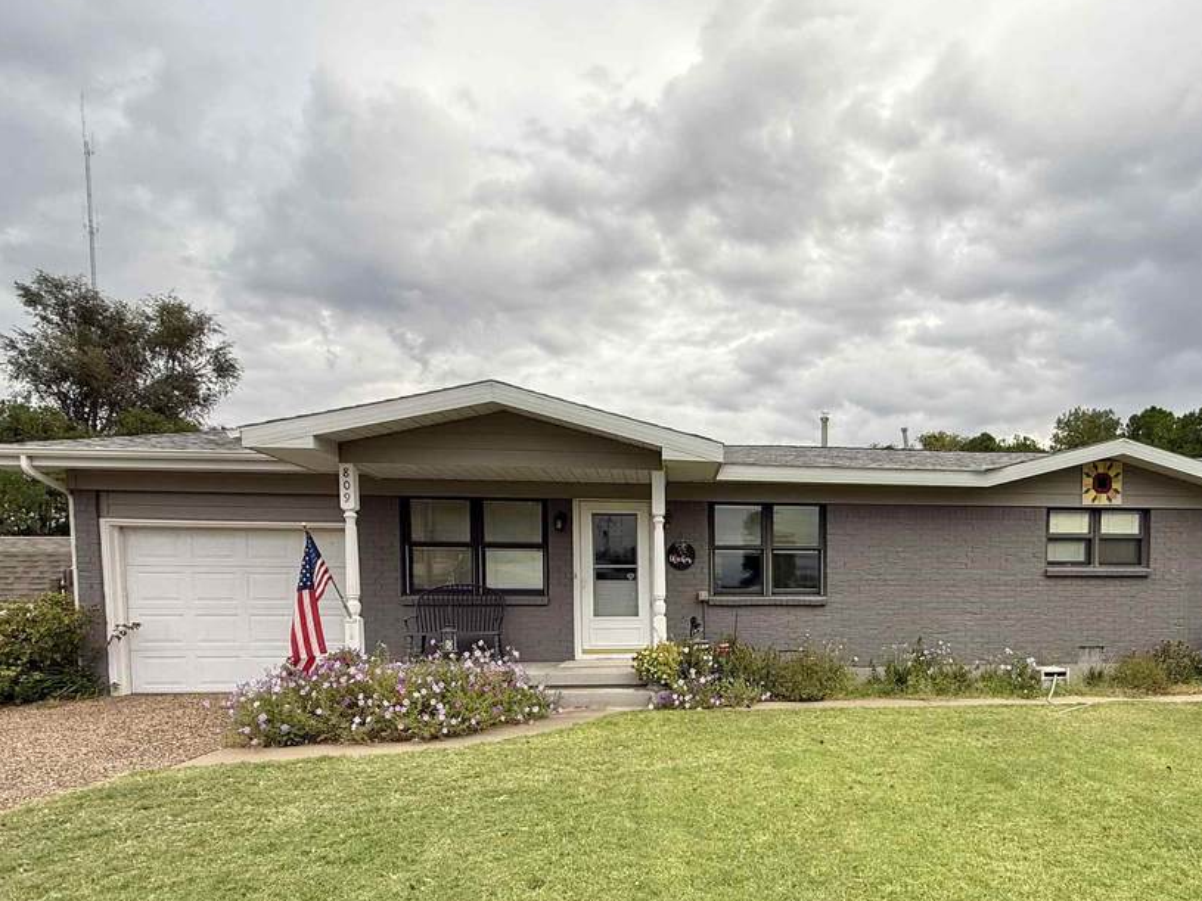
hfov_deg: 74.6
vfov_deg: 58.8
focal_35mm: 22
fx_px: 764
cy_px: 640
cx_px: 776
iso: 50
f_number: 2.2
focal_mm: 2.22
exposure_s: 1/264
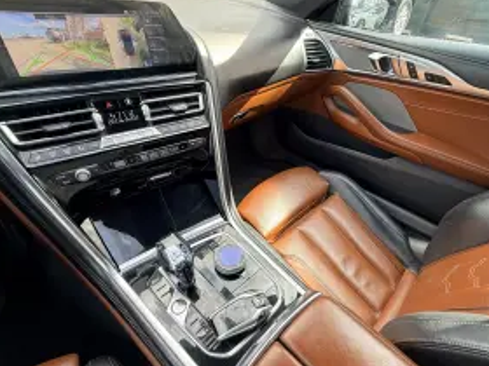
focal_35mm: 18
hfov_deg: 87.4
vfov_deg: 71.6
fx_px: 254
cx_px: 271
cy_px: 183
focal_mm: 2.22
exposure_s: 1/99
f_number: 2.2
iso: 64
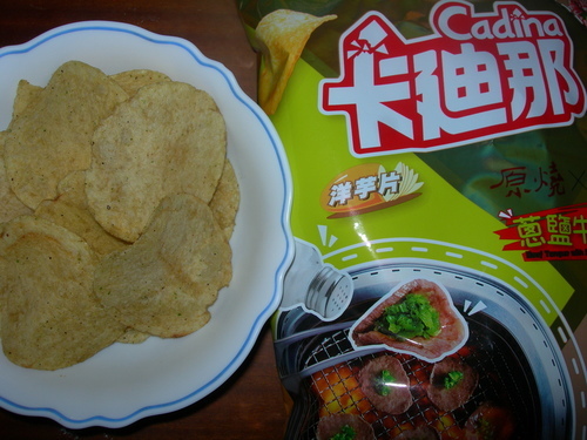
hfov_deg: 49.0
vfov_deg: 37.7
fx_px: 644
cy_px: 220
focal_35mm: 38
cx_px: 294
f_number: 4.8
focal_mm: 7.8
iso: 50
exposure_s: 1/60.1
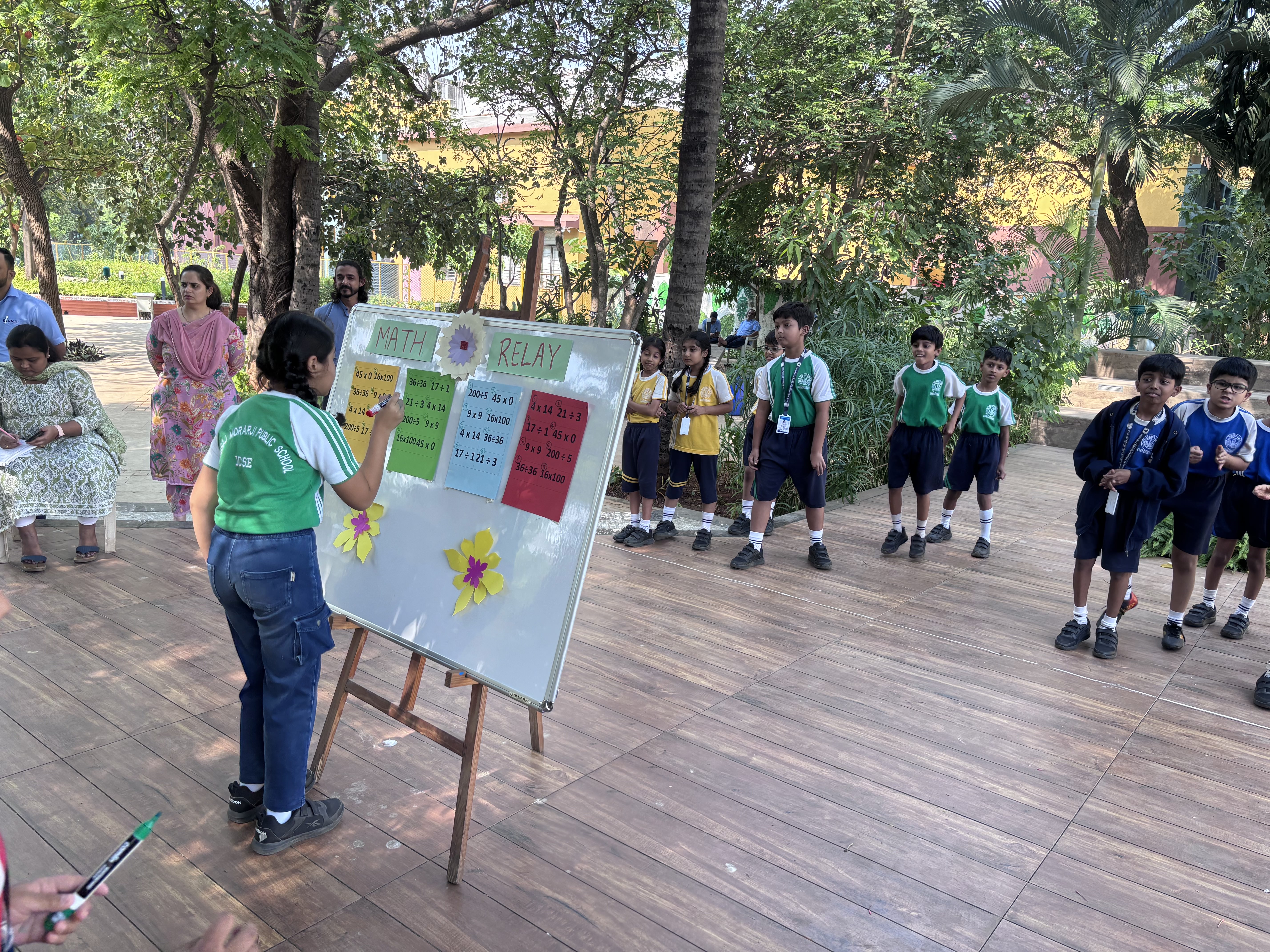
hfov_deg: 67.3
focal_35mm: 26
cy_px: 476
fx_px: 954
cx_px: 635
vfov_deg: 53.1
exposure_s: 1/316
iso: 50
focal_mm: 5.96
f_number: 1.6
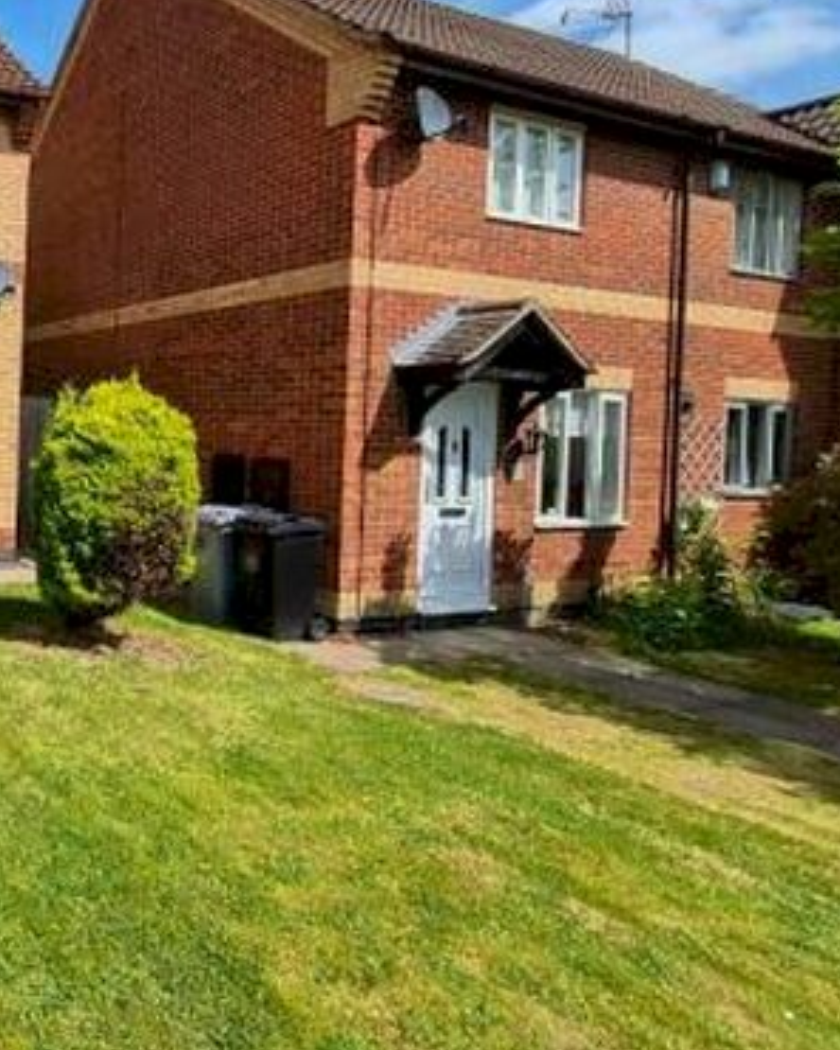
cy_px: 407
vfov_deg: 69.4
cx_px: -54
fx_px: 746
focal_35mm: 24
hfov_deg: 46.0
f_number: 2.2
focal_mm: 1.74
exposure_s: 1/1224
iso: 50
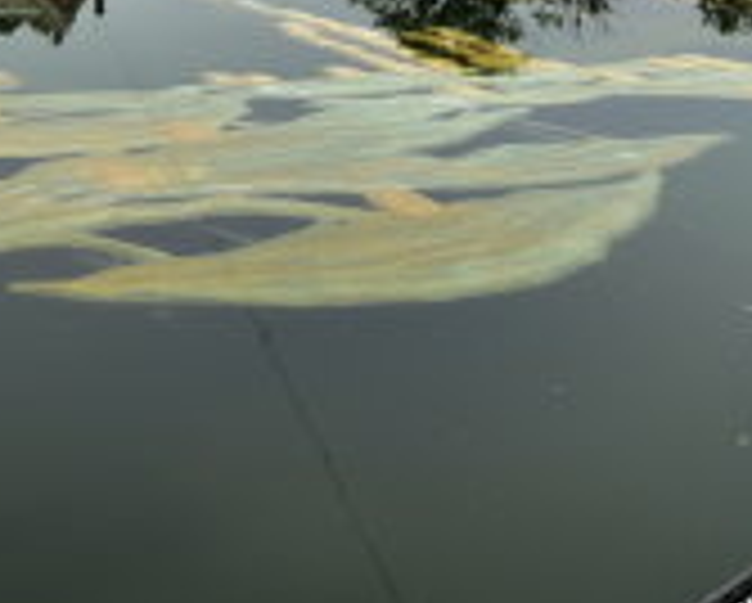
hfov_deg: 24.9
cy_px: -153
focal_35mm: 69
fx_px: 1537
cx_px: -144
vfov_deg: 20.5
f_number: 7.1
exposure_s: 1/250
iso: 100
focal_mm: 24
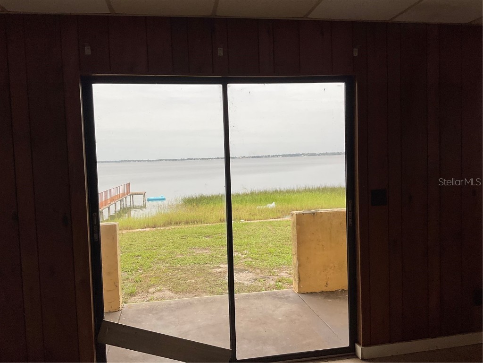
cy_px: 182
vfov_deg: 48.2
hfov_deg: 61.7
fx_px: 405
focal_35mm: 29
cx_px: 242
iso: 16
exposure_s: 1/829
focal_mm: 3
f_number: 1.8
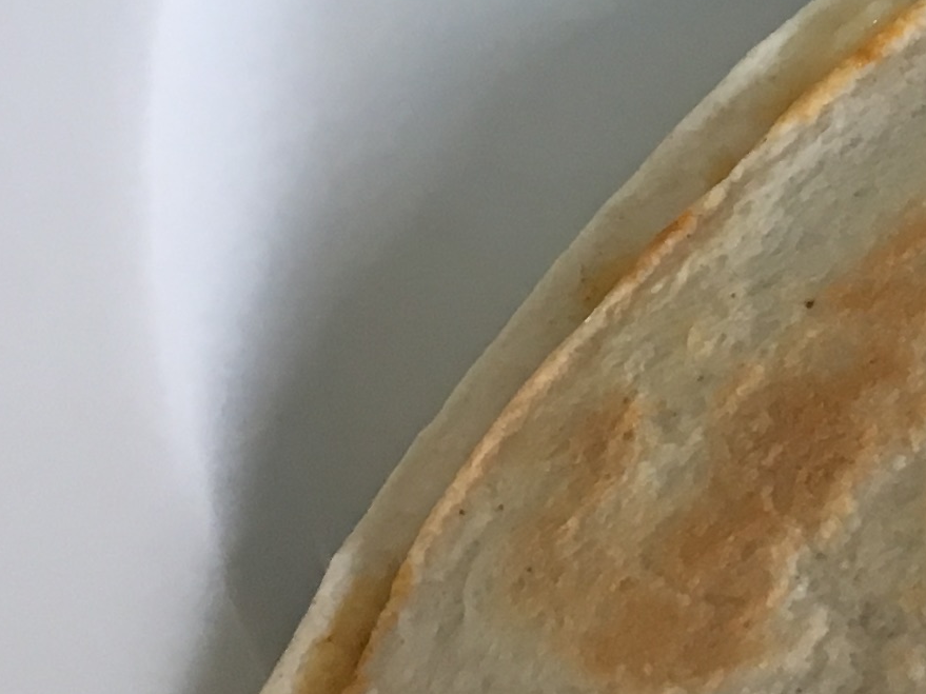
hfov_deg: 12.7
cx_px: 1943
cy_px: 39
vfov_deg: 11.1
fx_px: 3557
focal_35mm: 133
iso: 64
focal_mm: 4.15
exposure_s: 1/33
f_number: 2.2
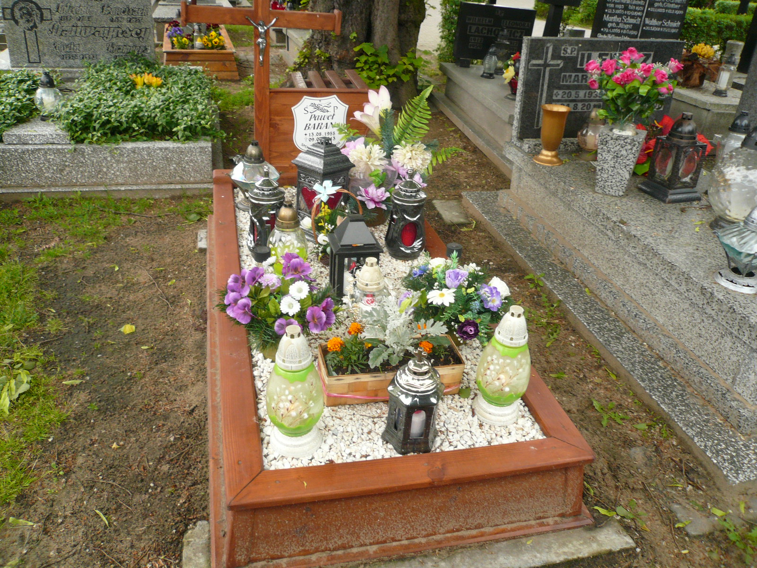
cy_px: 284
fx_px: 612
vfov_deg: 49.7
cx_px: 378
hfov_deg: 63.4
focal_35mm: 28
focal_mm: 4.6
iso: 100
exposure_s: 1/50
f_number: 2.8
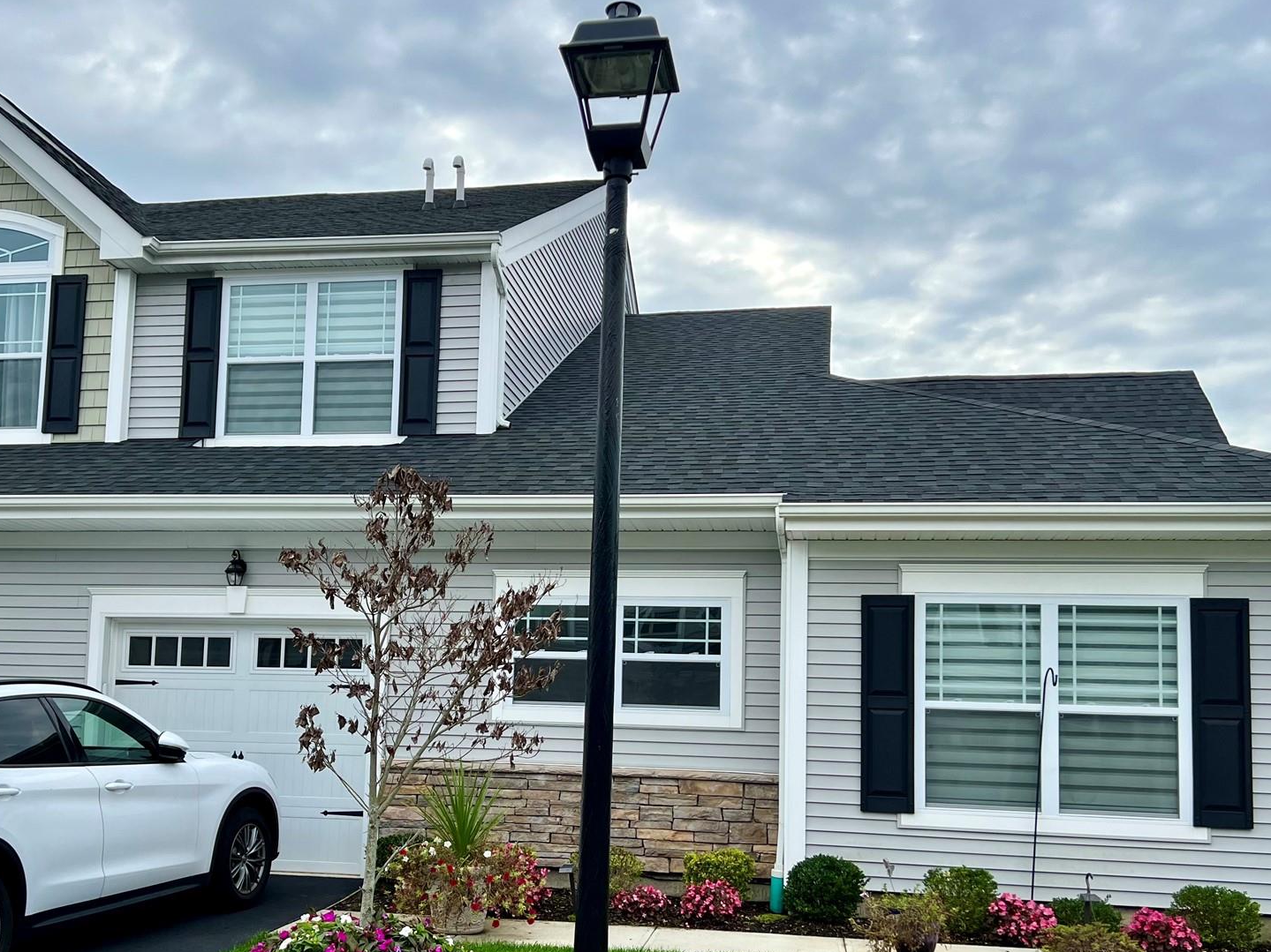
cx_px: 541
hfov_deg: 50.0
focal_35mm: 37
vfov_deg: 38.4
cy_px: 603
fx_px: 1358
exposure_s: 1/2299
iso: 50
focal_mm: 5.7
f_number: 1.5
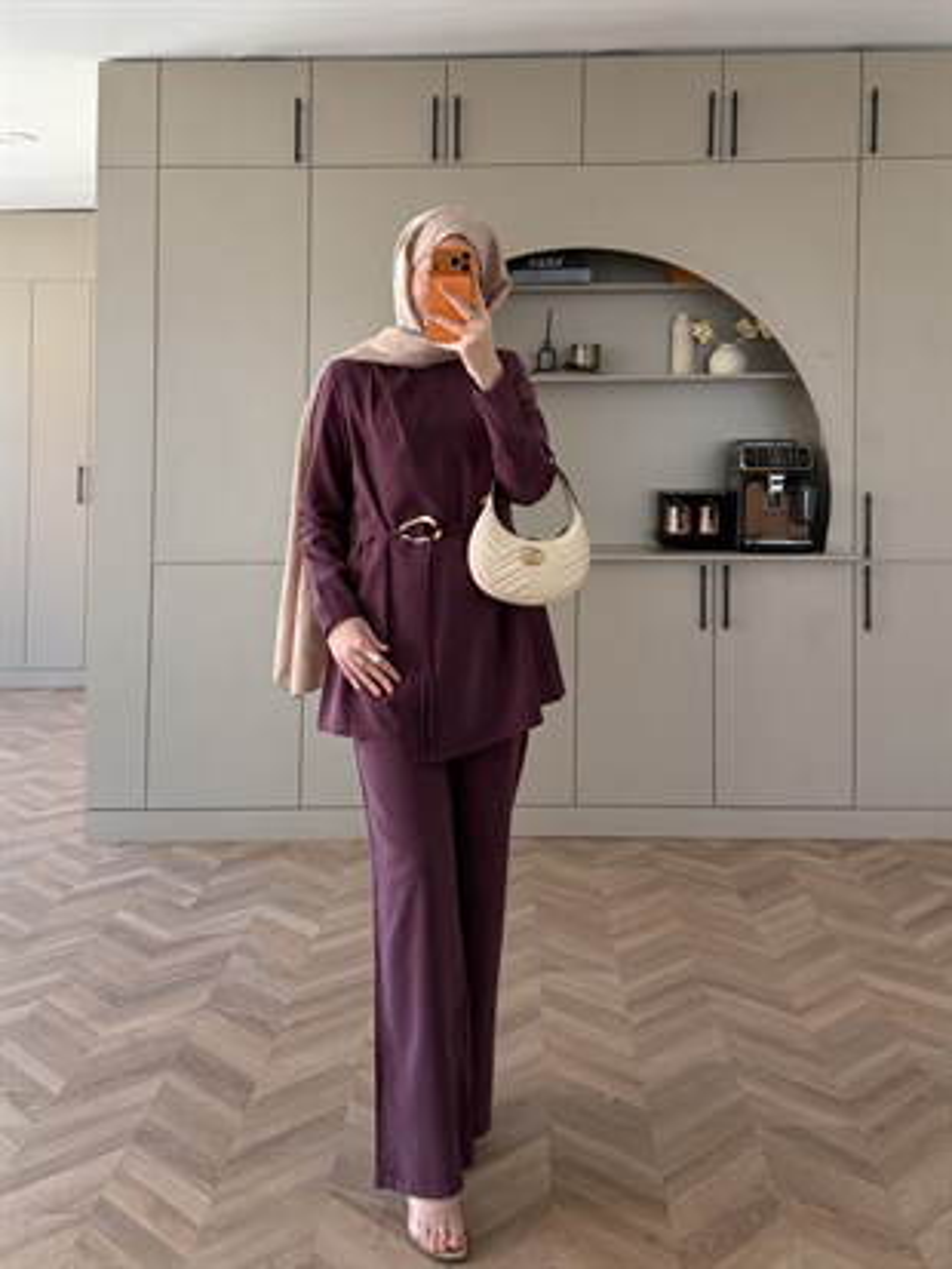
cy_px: 634
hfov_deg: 56.8
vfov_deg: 71.6
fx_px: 880
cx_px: 476
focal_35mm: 24
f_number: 1.78
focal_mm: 6.76
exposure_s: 1/121
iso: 100
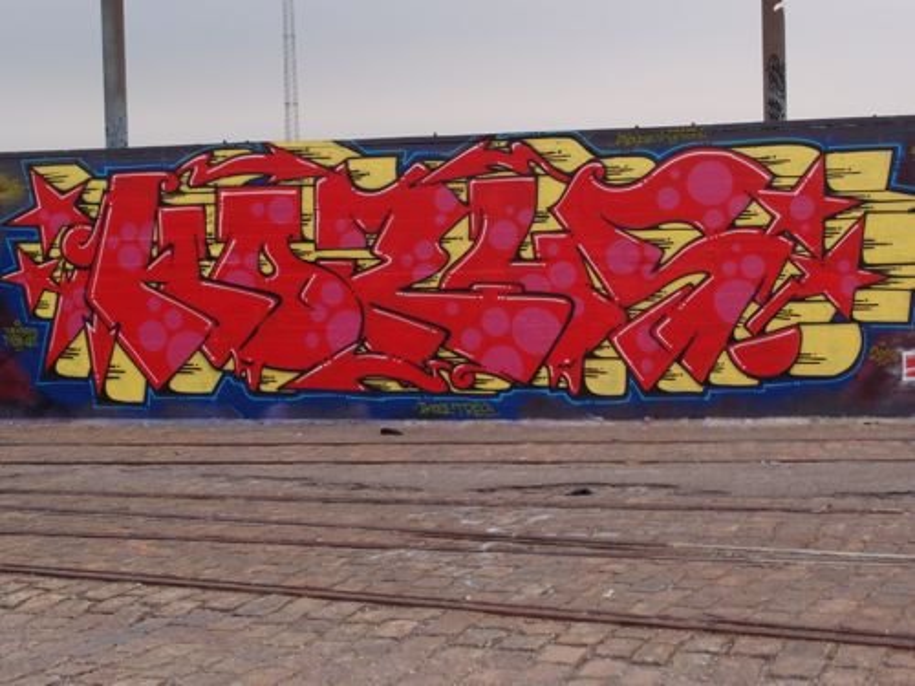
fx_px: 1322
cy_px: 343
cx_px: 458
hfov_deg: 38.2
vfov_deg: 29.1
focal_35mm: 50
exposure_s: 1/160
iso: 100
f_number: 2.8
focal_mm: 10.83
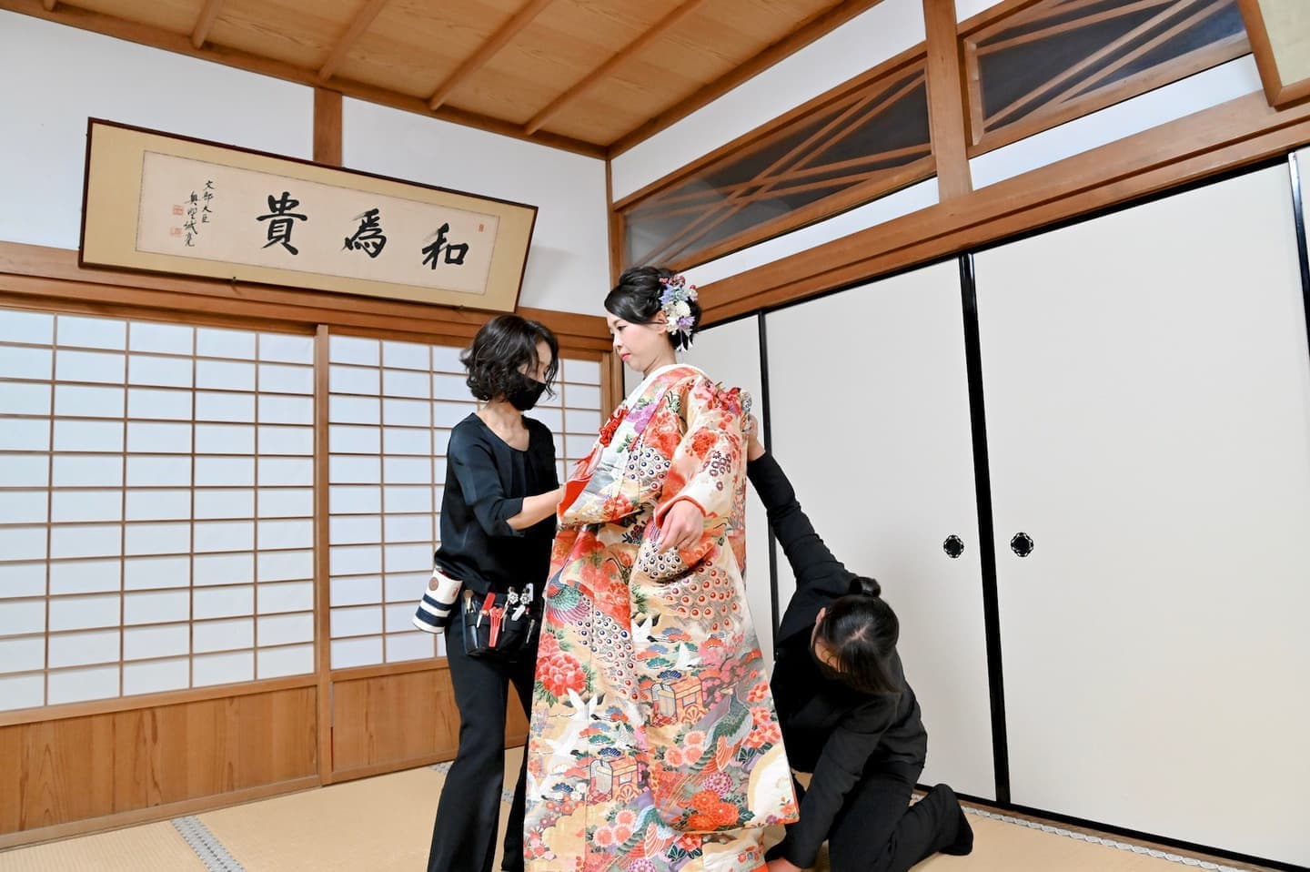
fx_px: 873
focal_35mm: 24
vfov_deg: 53.1
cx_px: 655
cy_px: 436
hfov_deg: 73.8
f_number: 5.6
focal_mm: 24
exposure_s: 1/80
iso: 6400
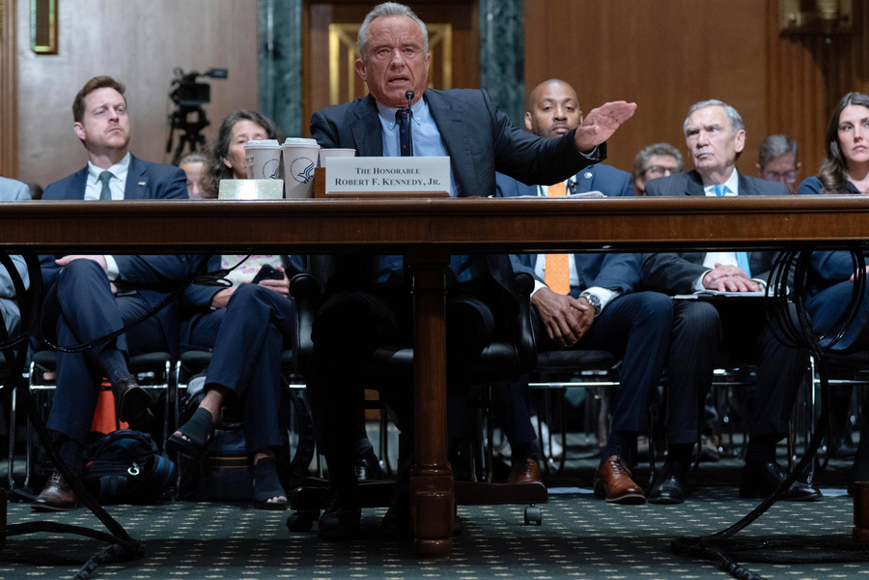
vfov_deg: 15.0
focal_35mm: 91
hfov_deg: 22.4
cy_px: 258
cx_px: 384
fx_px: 2196
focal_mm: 80
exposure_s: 1/250
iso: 4000
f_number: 3.2
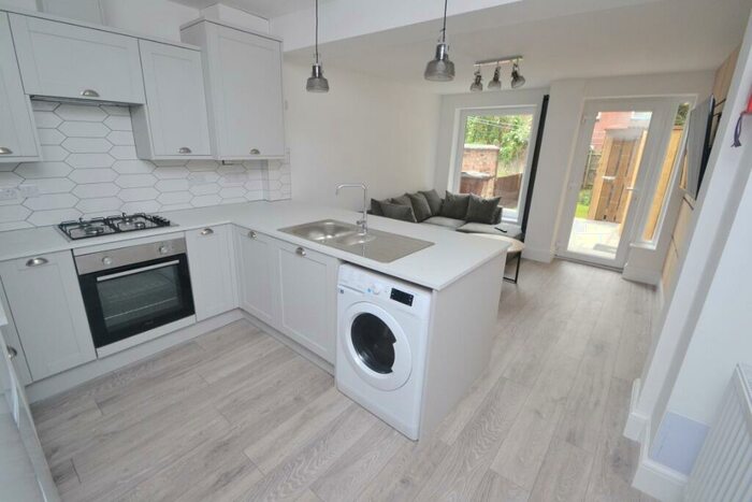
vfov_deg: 77.4
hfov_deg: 100.4
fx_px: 313
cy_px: 251
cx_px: 376
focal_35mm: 15
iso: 1600
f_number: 8
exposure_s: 1/160
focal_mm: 10
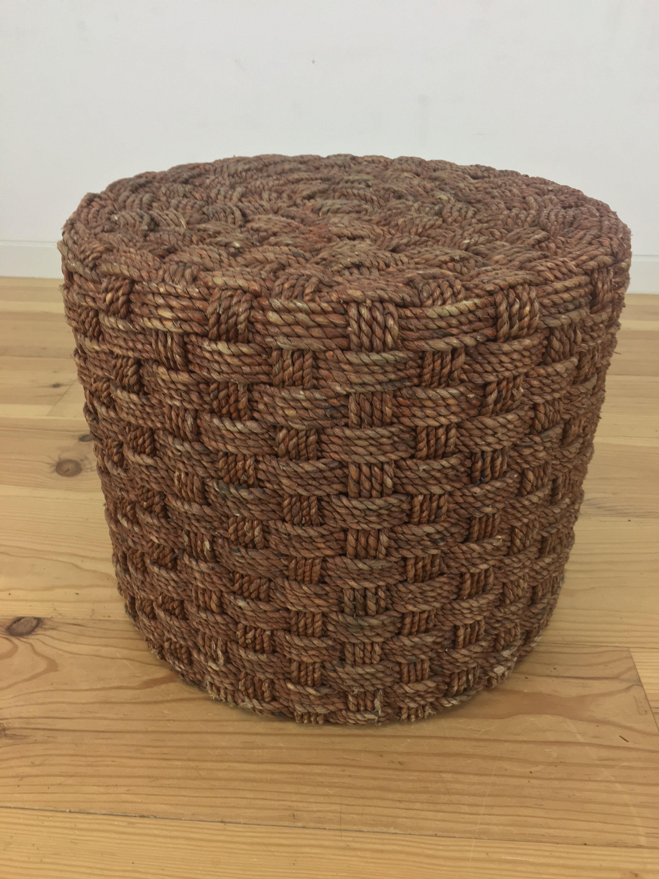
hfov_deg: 48.2
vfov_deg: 61.7
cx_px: 330
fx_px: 736
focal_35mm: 29
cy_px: 440
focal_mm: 4.15
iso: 40
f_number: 2.2
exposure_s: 1/33
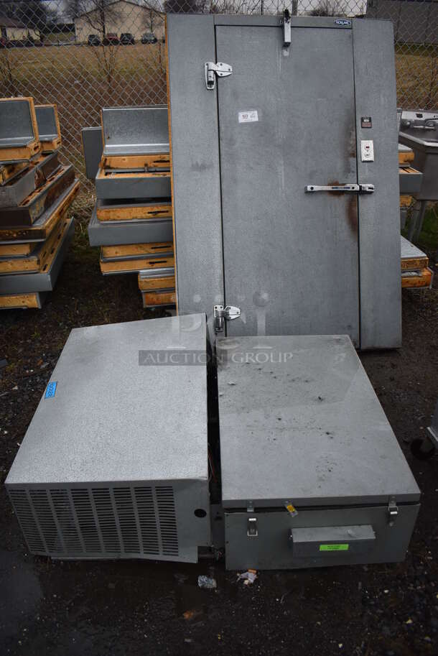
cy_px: 328
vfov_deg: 67.3
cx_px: 219
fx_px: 492
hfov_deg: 48.0
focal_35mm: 27
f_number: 3.5
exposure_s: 1/250
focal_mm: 18
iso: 450
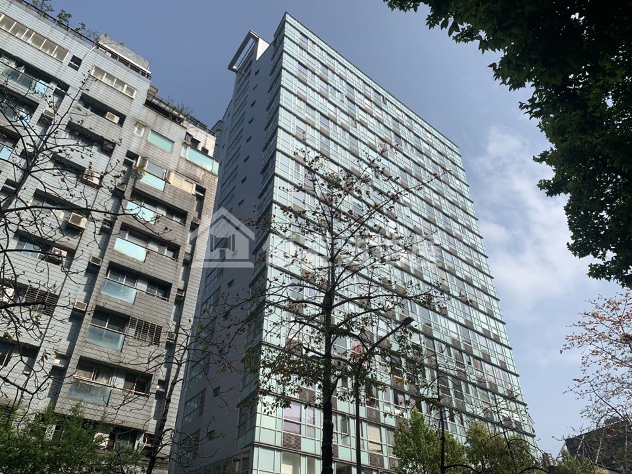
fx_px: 475
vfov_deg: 53.1
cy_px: 237
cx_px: 316
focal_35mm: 26
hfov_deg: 67.3
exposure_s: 1/2833
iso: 25
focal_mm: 4.25
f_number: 1.8
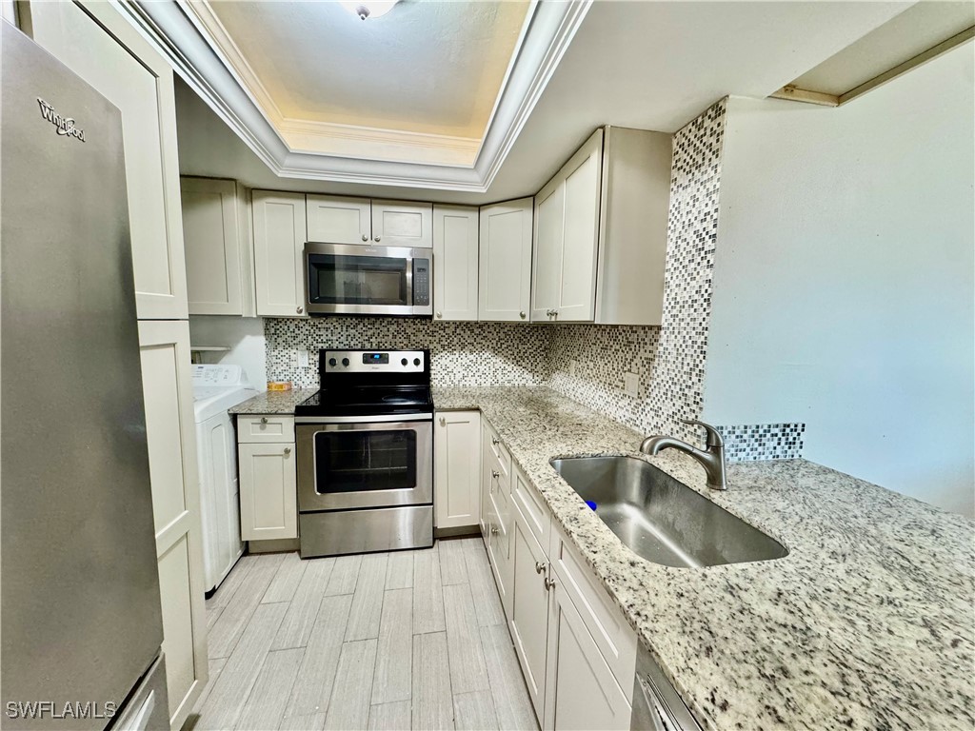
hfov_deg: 102.1
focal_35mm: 14
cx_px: 488
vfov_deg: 85.7
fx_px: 394
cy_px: 366
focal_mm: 2.22
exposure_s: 1/60
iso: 500
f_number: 2.2
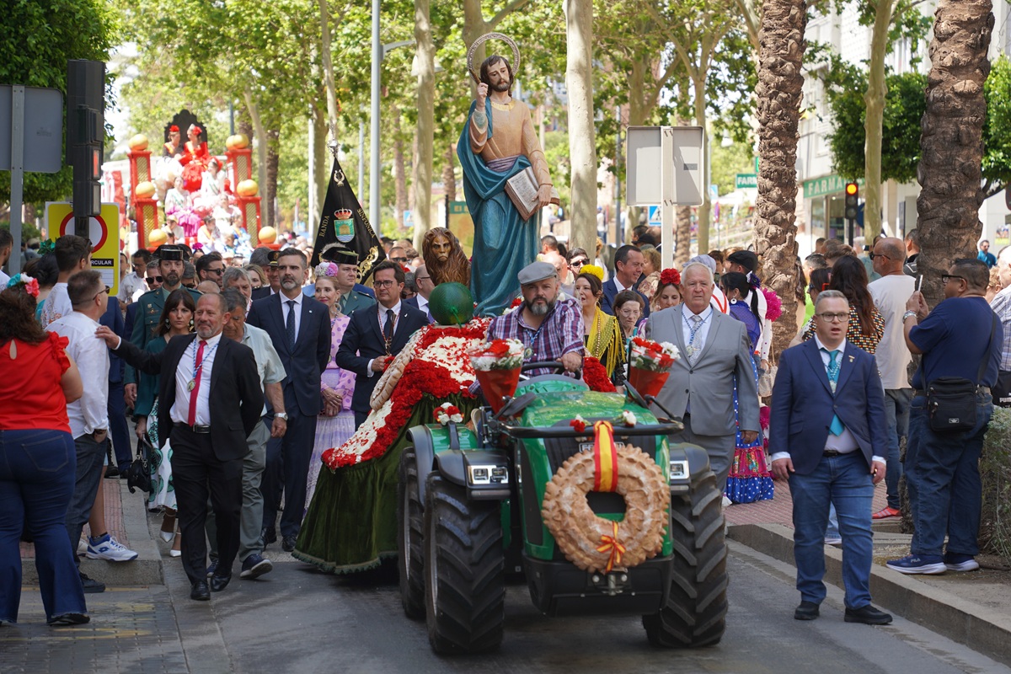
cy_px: 337
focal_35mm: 122
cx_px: 506
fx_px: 3426
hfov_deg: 16.8
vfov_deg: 11.2
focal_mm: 122
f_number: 5
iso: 125
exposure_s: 1/160
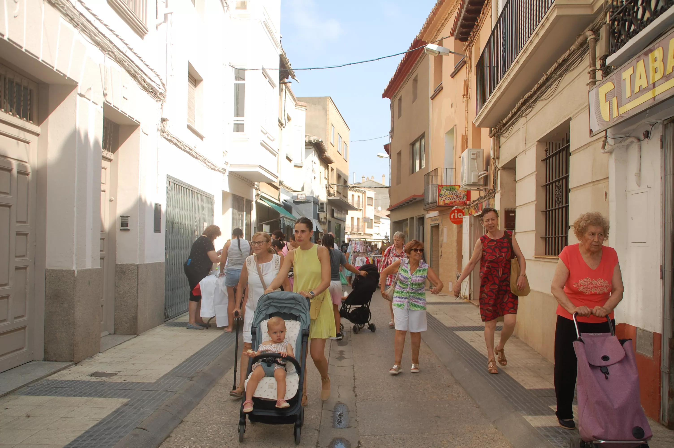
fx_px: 617
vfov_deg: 39.9
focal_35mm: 33
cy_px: 224
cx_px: 337
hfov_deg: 57.3
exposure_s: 1/500
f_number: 5.6
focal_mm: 22
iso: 200
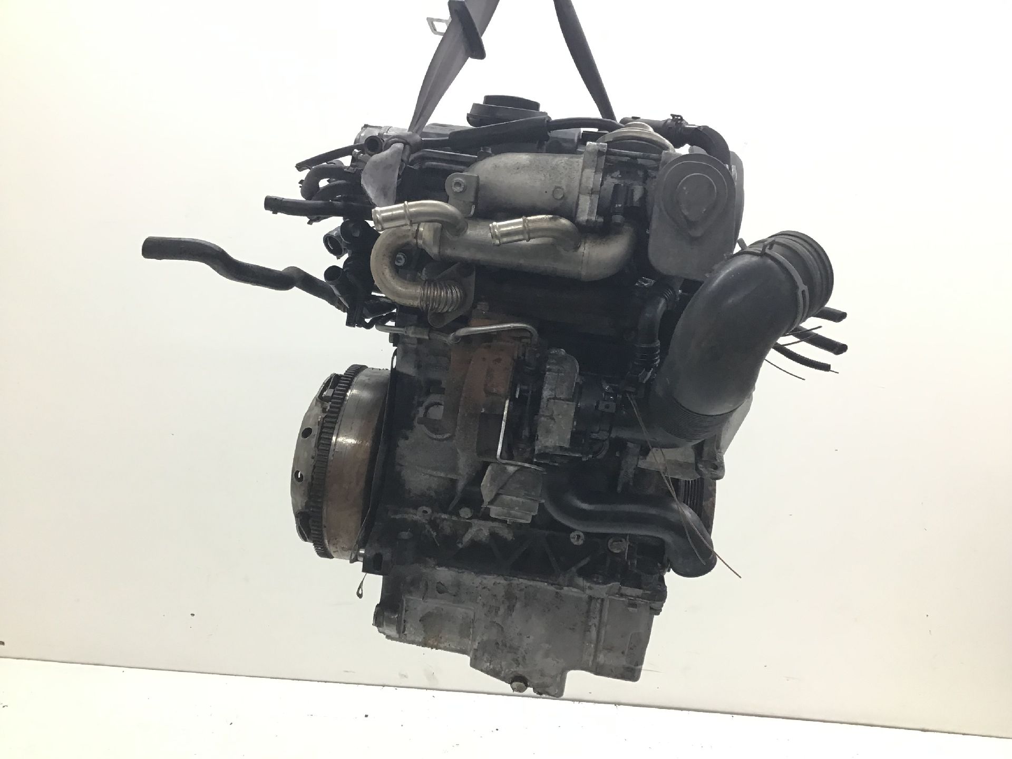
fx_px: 906
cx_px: 506
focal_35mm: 31
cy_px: 380
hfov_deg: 58.4
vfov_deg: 45.4
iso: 40
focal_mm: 3.3
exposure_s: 1/33
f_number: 2.4
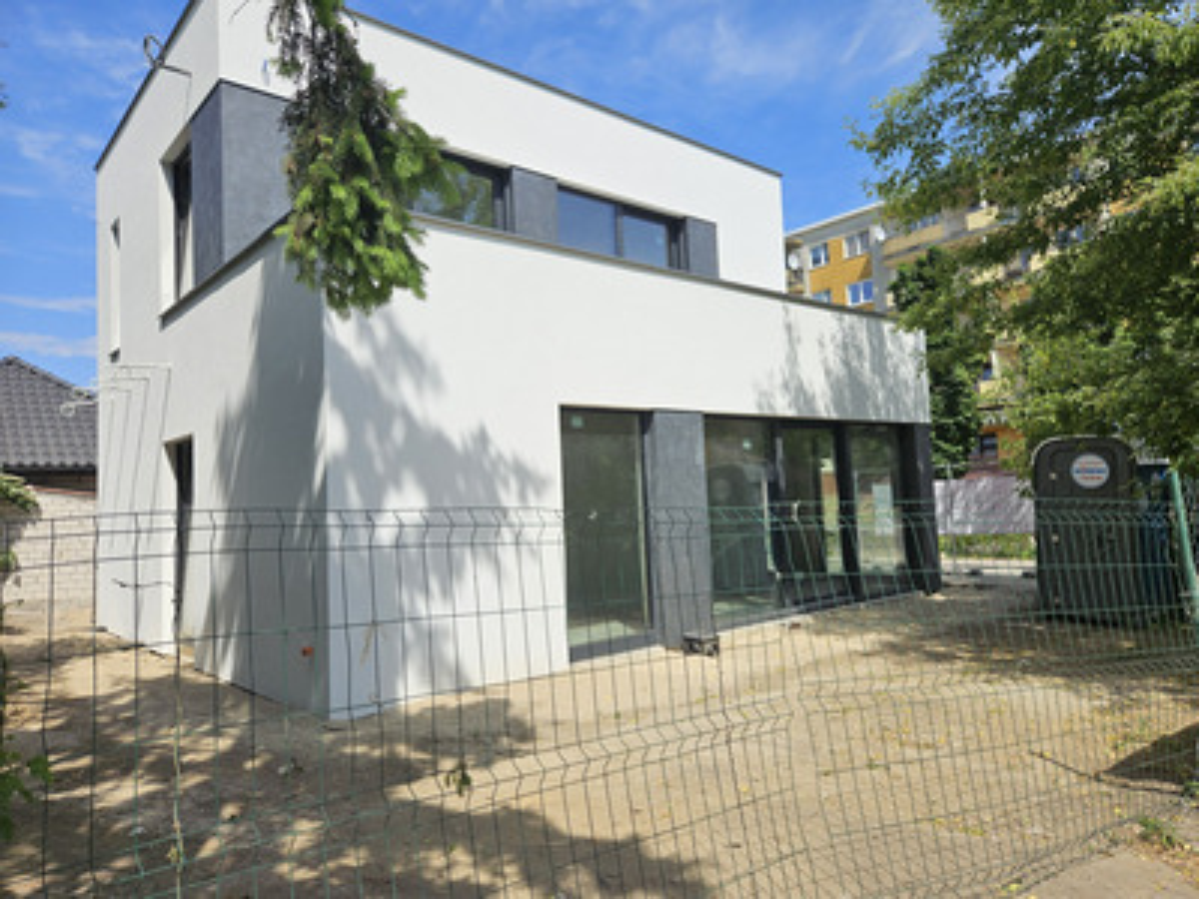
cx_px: 600
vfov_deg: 58.9
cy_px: 450
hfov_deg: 73.9
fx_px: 797
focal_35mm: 23
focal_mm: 5.4
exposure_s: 1/2937
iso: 25
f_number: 1.8
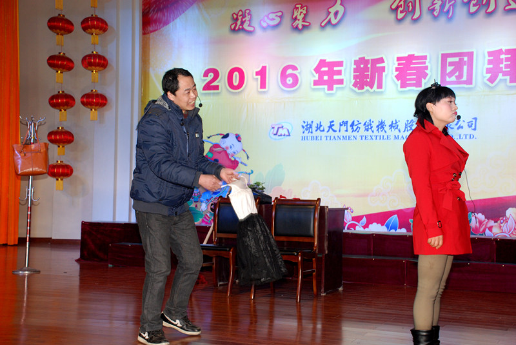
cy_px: 172
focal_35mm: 57
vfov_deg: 23.8
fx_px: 818
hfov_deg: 35.0
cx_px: 258
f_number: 5
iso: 400
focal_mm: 38
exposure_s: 1/80
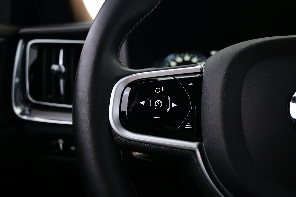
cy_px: 98
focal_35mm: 32
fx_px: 259
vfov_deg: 41.7
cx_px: 148
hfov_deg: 59.5
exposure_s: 1/30
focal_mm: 21
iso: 2000
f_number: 4
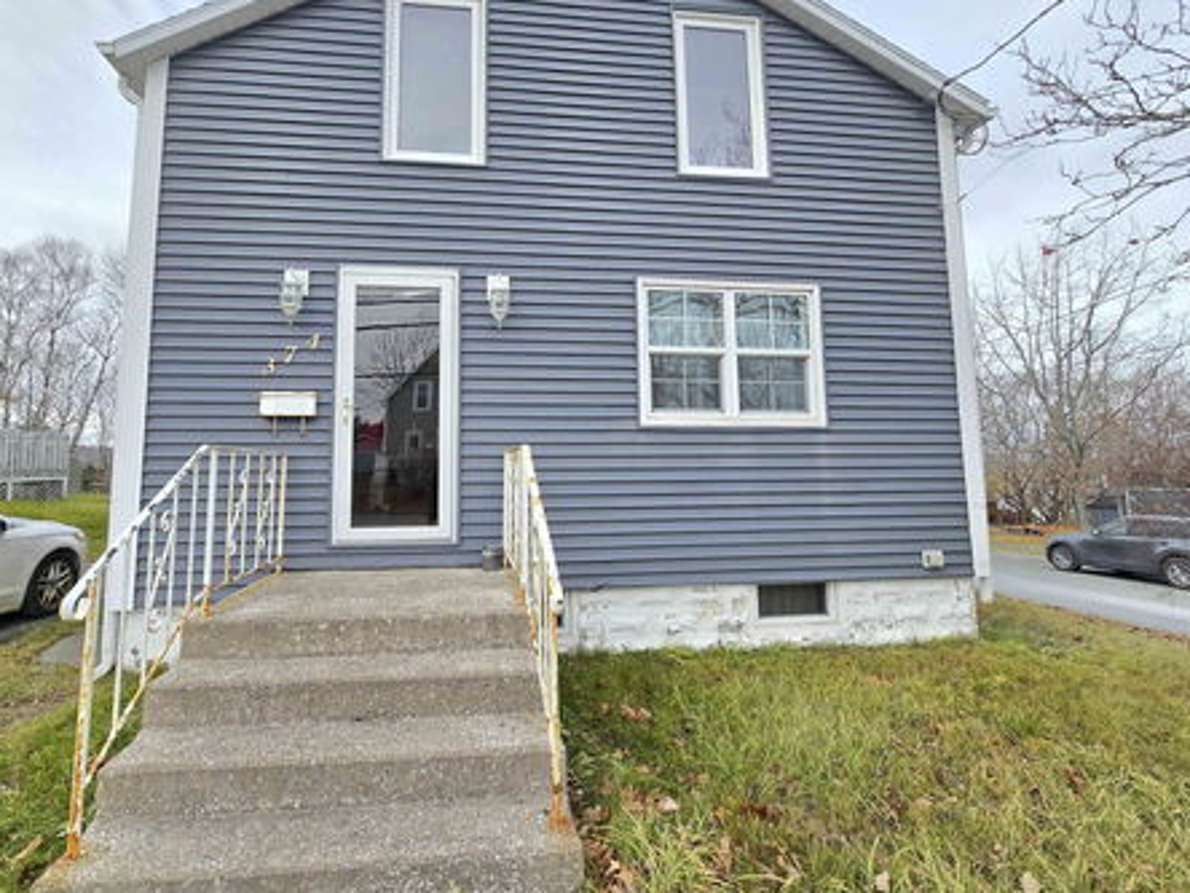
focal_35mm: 15
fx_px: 516
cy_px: 405
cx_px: 525
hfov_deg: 97.7
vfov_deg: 81.5
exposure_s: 1/719
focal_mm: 2.2
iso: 100
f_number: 2.2
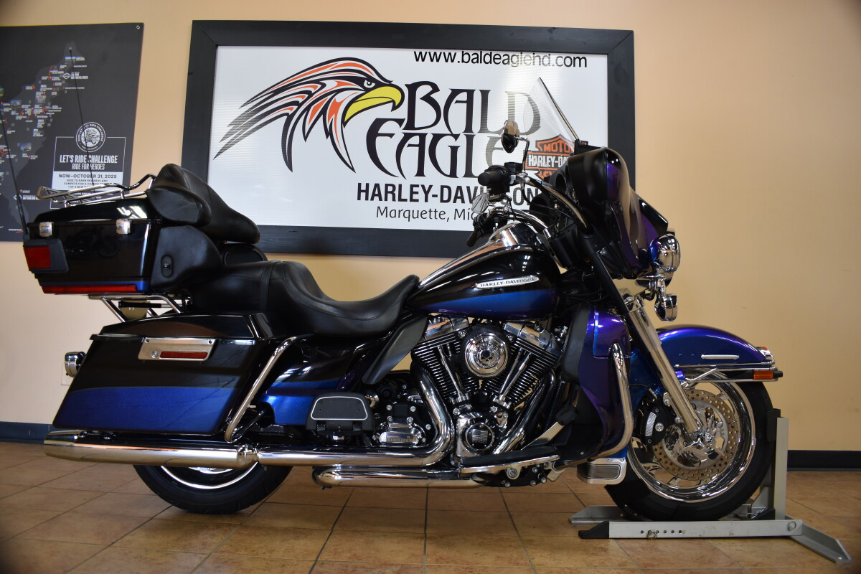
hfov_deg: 67.4
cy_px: 287
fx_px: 646
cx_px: 430
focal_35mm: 27
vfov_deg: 47.9
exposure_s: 1/60
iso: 500
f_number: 4
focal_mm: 18
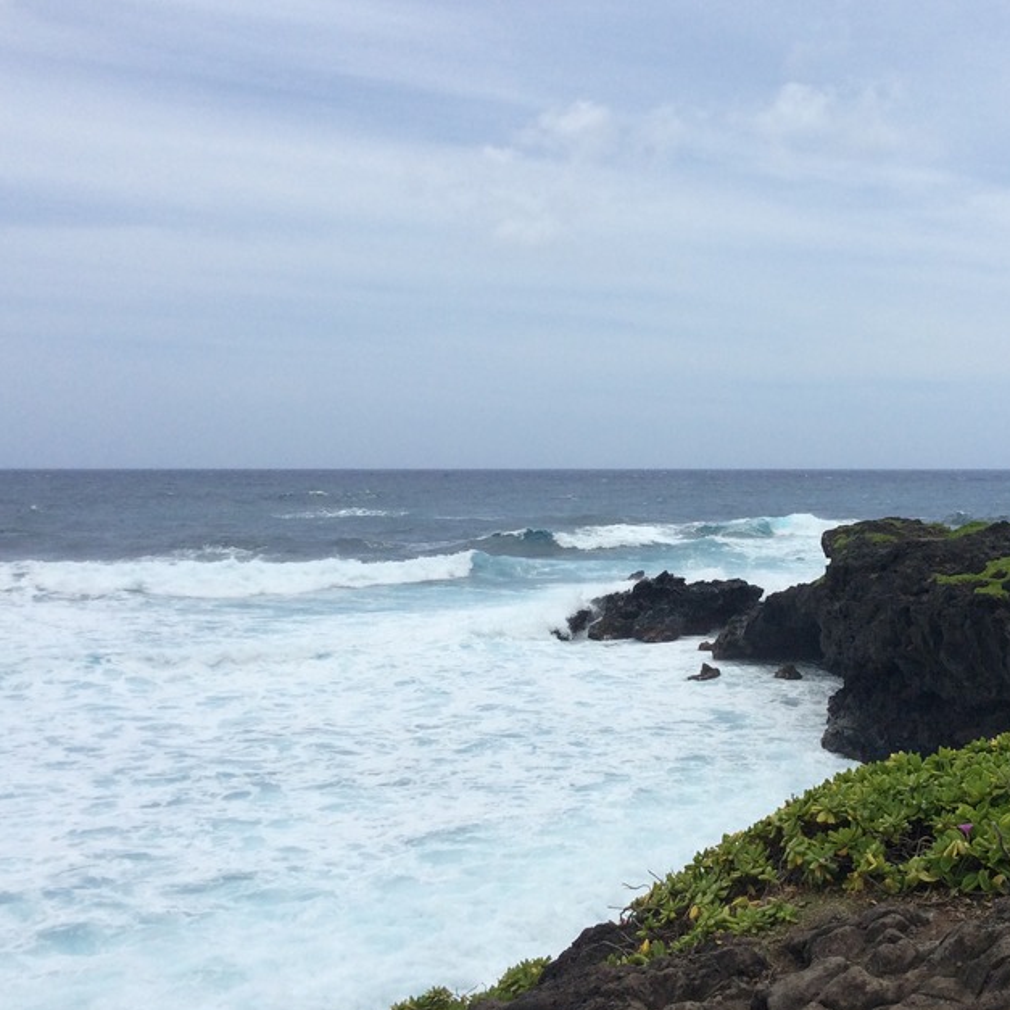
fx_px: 1485
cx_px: 724
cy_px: 472
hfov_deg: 36.9
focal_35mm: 45
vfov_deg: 37.5
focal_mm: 3.3
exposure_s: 1/3185
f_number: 2.4
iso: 32
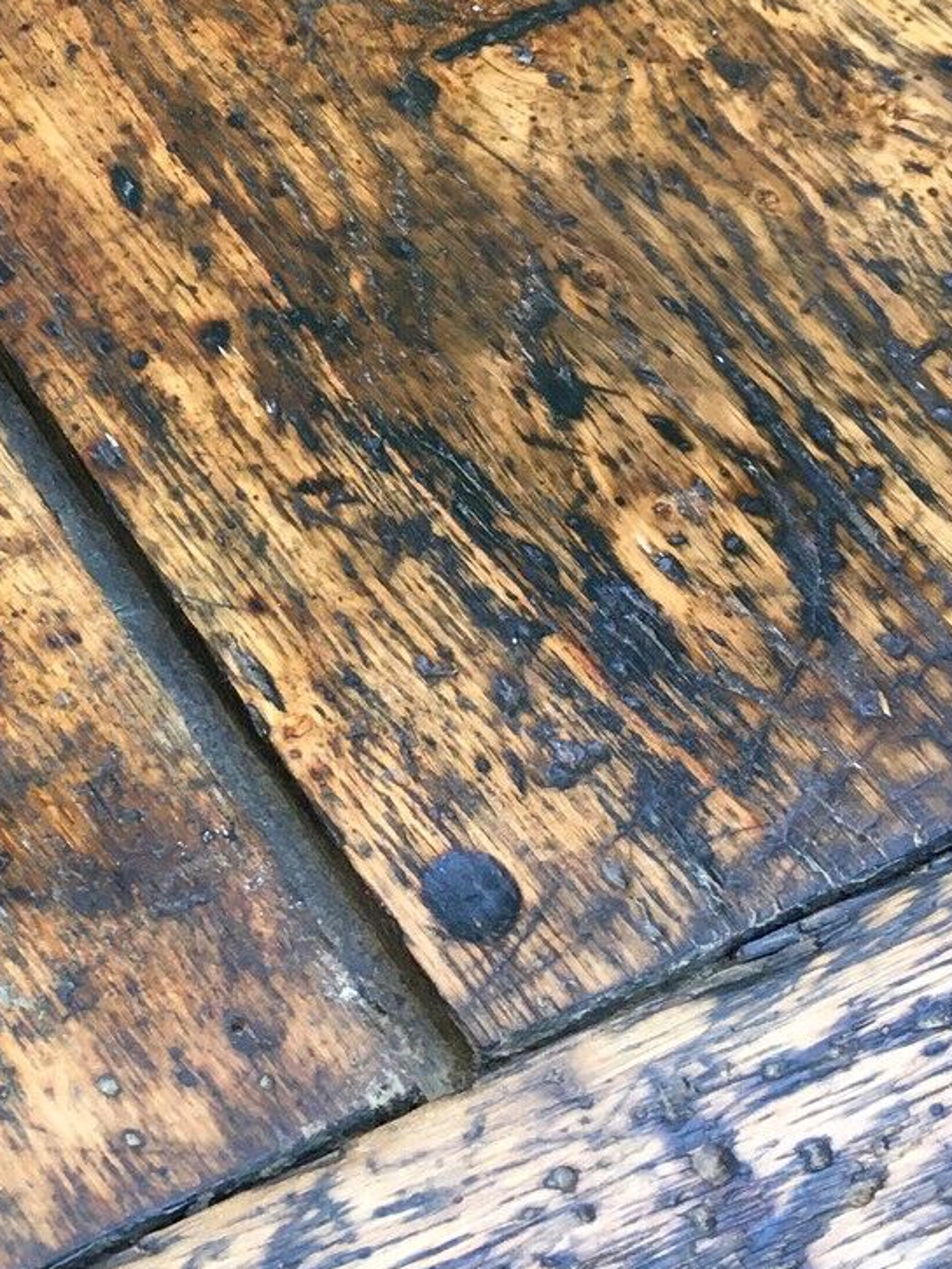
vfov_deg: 23.8
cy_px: 166
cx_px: 60
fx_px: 2933
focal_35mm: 80
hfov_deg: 18.1
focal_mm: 4.15
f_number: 2.2
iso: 25
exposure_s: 1/33
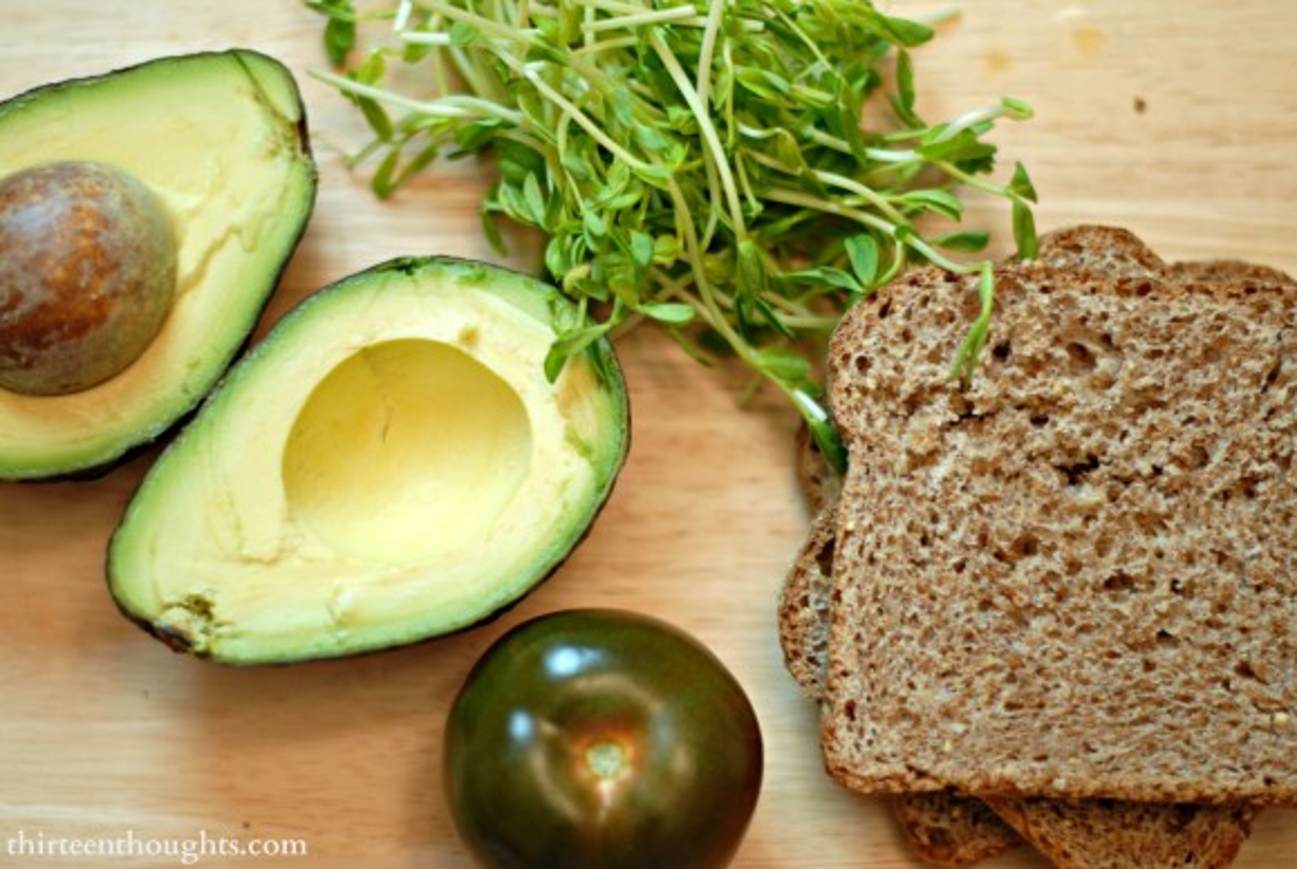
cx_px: 648
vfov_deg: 18.2
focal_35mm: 75
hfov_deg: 27.0
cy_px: 434
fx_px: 2706
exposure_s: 1/60
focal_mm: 50
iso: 110
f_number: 1.4
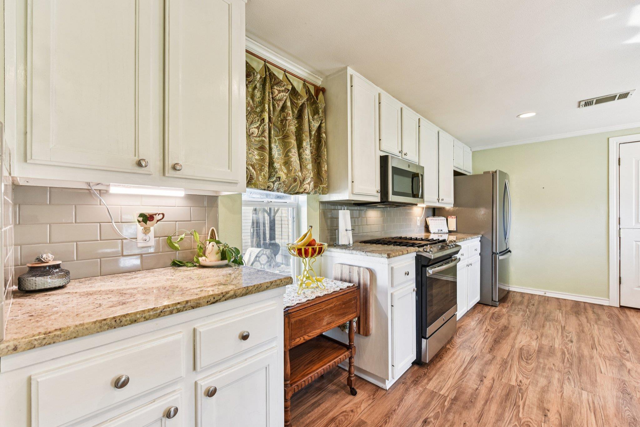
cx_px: 320
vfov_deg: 77.3
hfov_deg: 100.4
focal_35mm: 15
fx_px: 267
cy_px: 214
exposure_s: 1/15
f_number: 8
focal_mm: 15
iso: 320
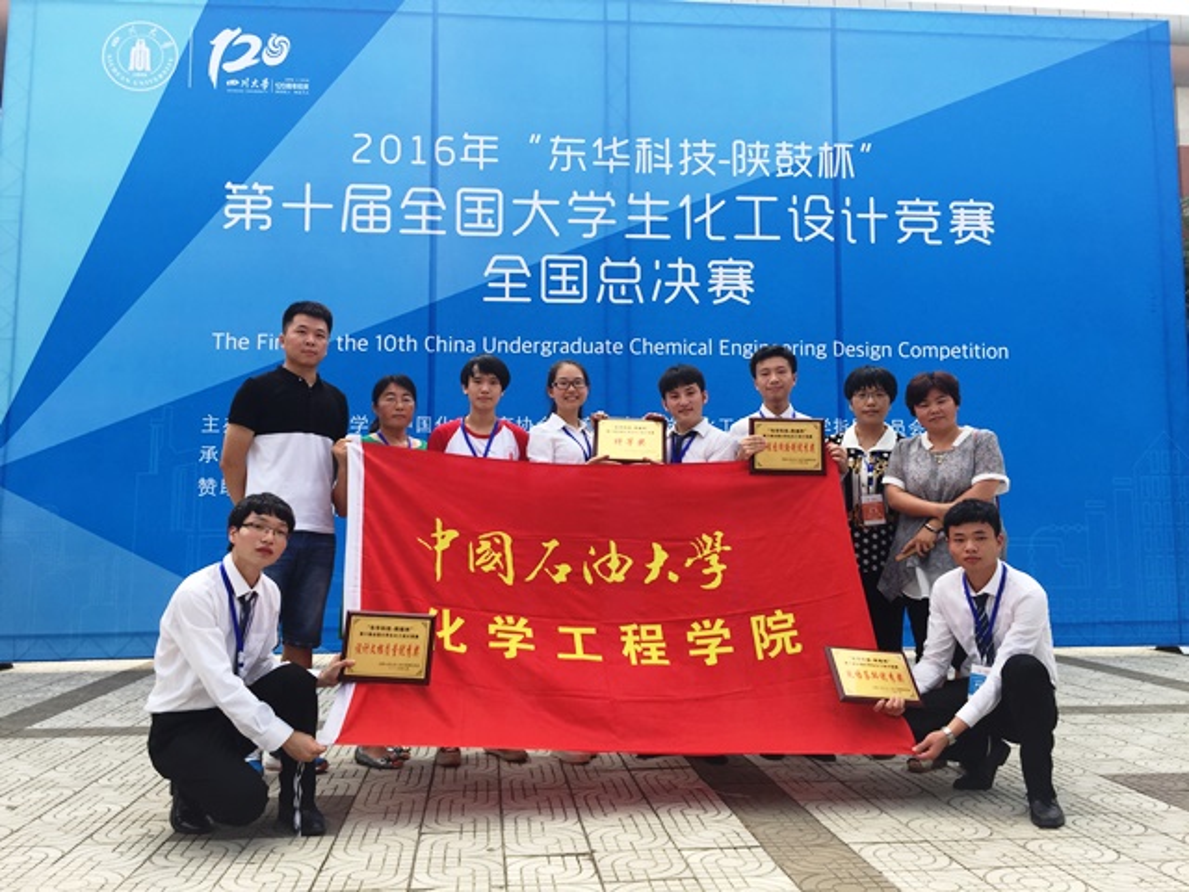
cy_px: 446
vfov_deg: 48.2
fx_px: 996
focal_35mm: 29
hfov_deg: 61.7
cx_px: 594
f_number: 2.2
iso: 32
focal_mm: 4.15
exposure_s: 1/824
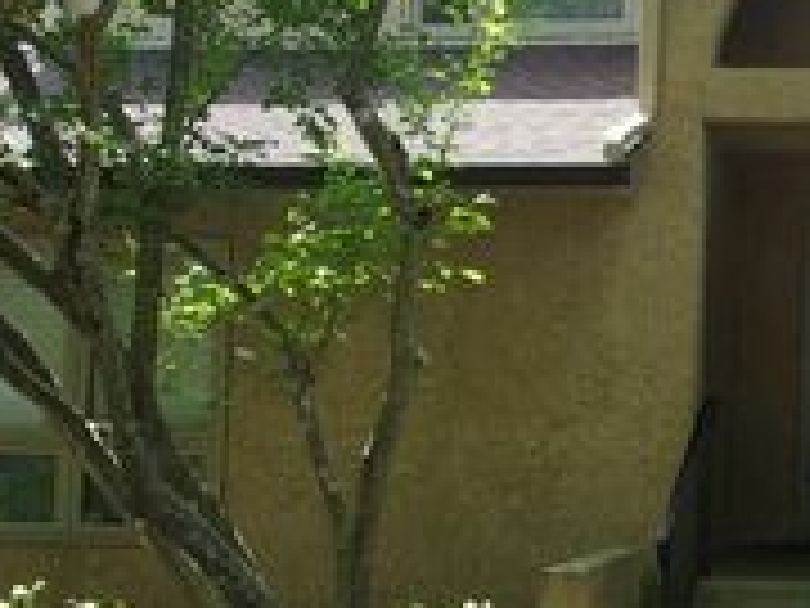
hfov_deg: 23.7
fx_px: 1755
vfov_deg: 19.6
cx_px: 972
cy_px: 277
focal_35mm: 75
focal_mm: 4.9
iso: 80
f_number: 3
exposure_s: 1/200
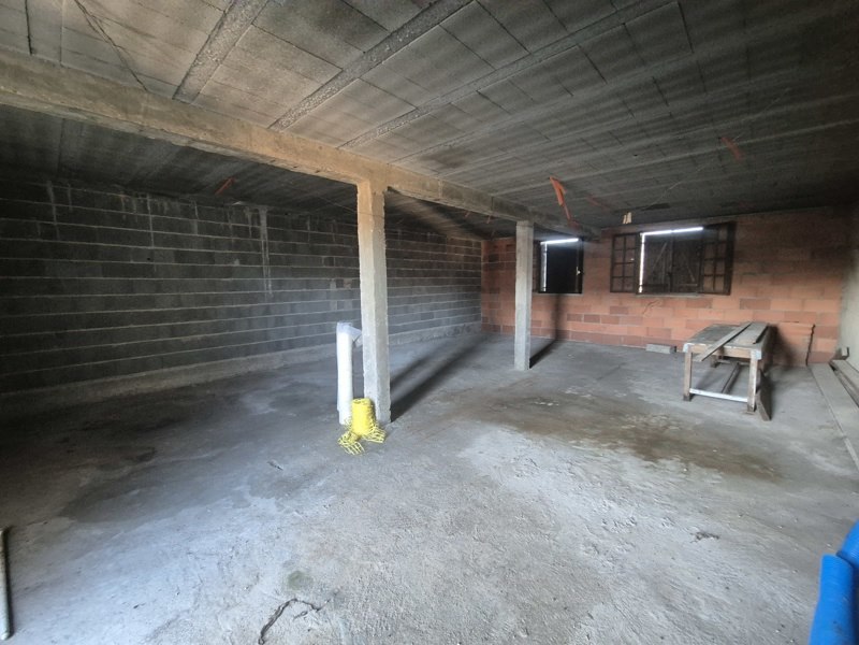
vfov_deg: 89.9
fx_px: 323
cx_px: 430
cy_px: 322
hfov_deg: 106.2
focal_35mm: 13
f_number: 2.2
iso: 1250
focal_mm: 2.2
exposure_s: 1/50
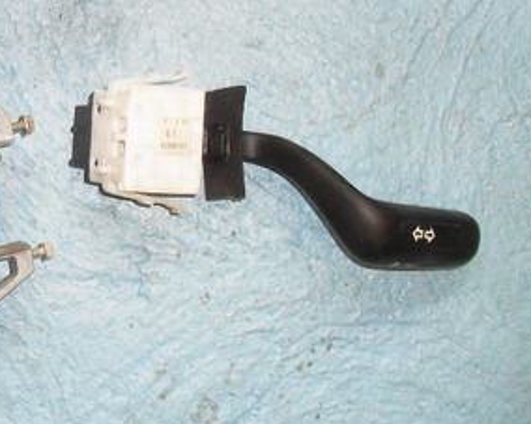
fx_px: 1210
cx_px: -41
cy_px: 60
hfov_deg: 23.4
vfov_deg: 19.6
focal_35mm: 77
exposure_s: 1/45
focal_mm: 6.3
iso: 200
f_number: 3.2
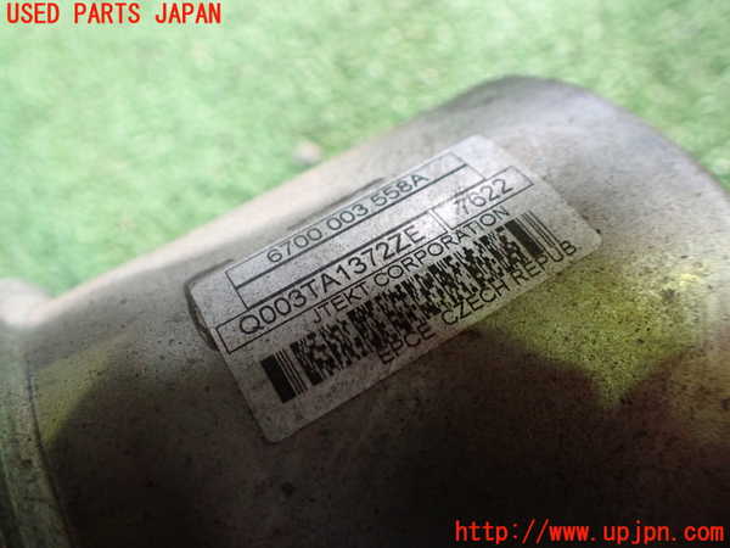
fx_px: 633
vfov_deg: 46.8
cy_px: 274
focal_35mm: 30
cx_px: 365
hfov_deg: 60.0
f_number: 2.3
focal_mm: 5.4
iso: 800
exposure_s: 1/40
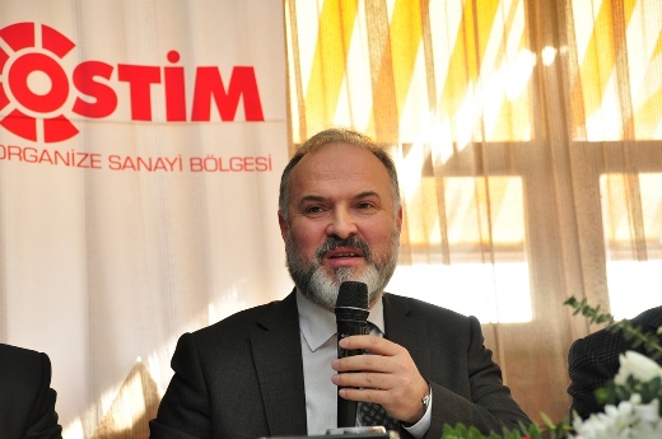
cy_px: 220
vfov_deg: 10.1
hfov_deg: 15.2
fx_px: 2479
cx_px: 331
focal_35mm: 135
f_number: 5.3
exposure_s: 1/80
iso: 800
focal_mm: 90
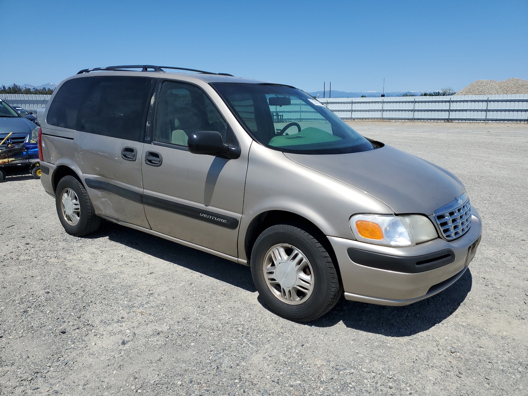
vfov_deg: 53.1
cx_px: 264
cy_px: 198
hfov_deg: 67.3
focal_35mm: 26
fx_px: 397
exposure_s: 1/5000
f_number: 1.5
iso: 50
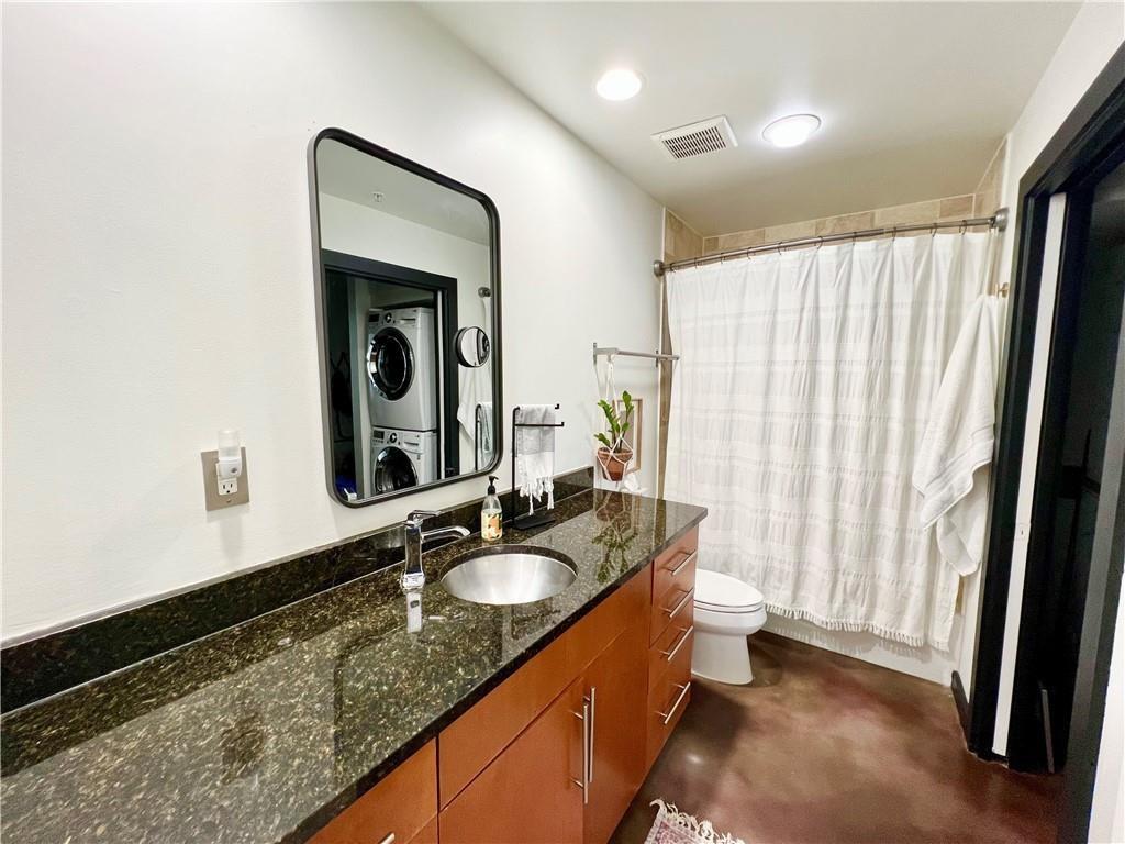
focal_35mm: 13
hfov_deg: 106.2
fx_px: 422
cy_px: 422
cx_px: 562
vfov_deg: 89.9
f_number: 1.8
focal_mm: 1.57
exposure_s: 1/60
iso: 125
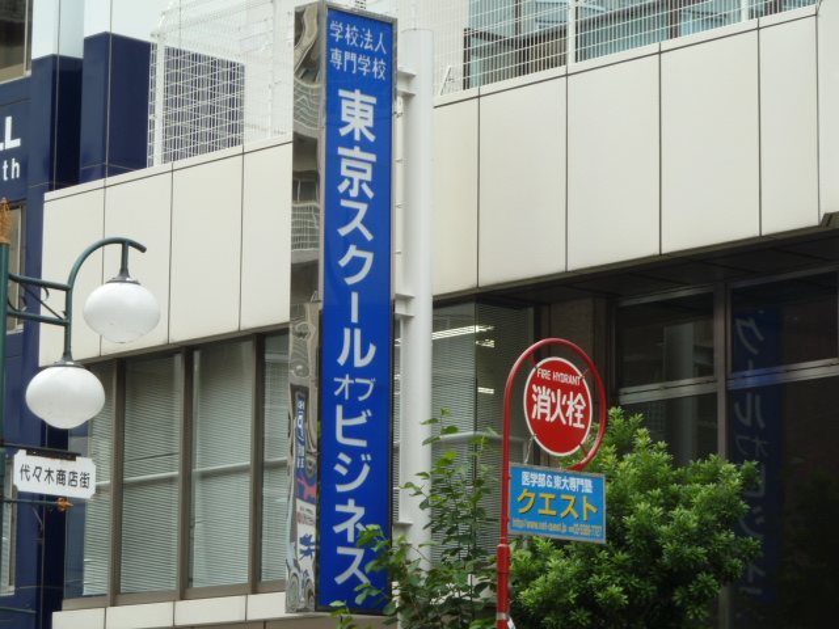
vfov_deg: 10.8
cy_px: 314
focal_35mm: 137
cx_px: 420
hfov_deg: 14.4
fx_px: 3321
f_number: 4.5
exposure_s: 1/60
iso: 80
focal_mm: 22.5
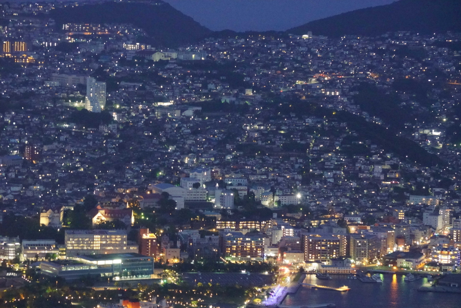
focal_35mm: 171
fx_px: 2190
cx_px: 230
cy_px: 154
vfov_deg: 8.0
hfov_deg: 12.0
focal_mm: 114
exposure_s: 1/8
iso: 10000
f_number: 8
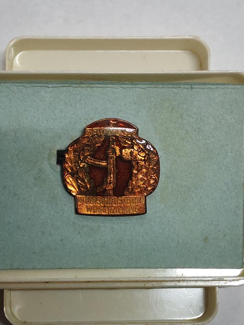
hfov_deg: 16.4
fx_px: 846
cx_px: 112
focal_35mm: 90
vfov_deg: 21.8
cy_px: 162
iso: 500
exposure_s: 1/25
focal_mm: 5.52
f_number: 1.95
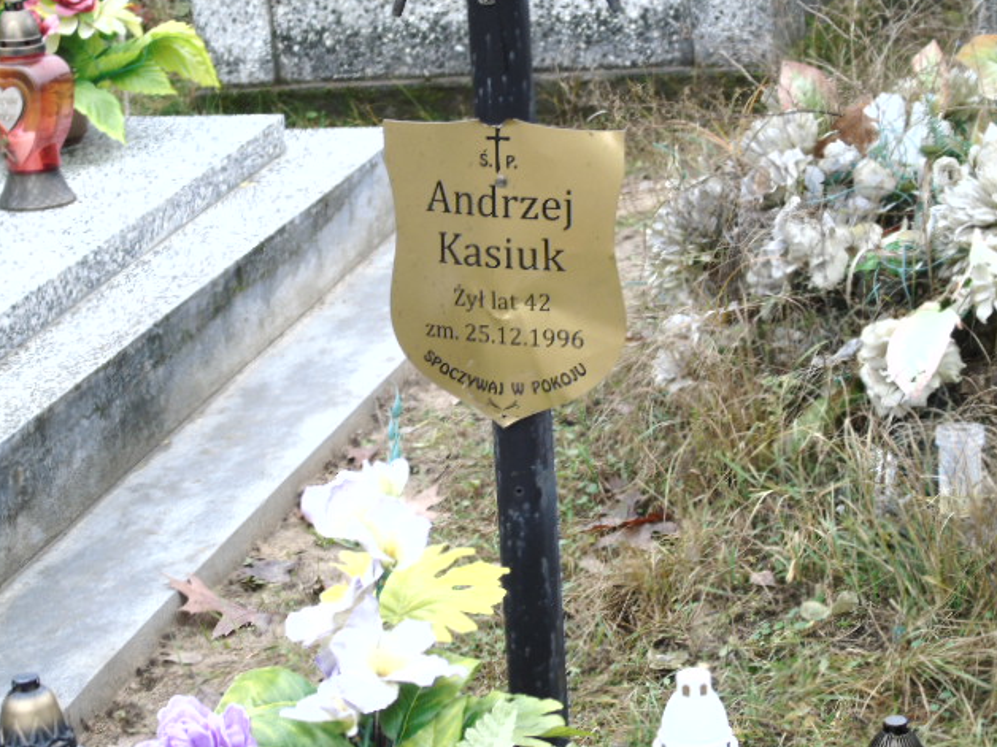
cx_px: 500
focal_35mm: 110
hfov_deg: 17.9
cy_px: 370
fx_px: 3168
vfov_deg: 13.5
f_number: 4.4
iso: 200
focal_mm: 19
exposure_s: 1/30
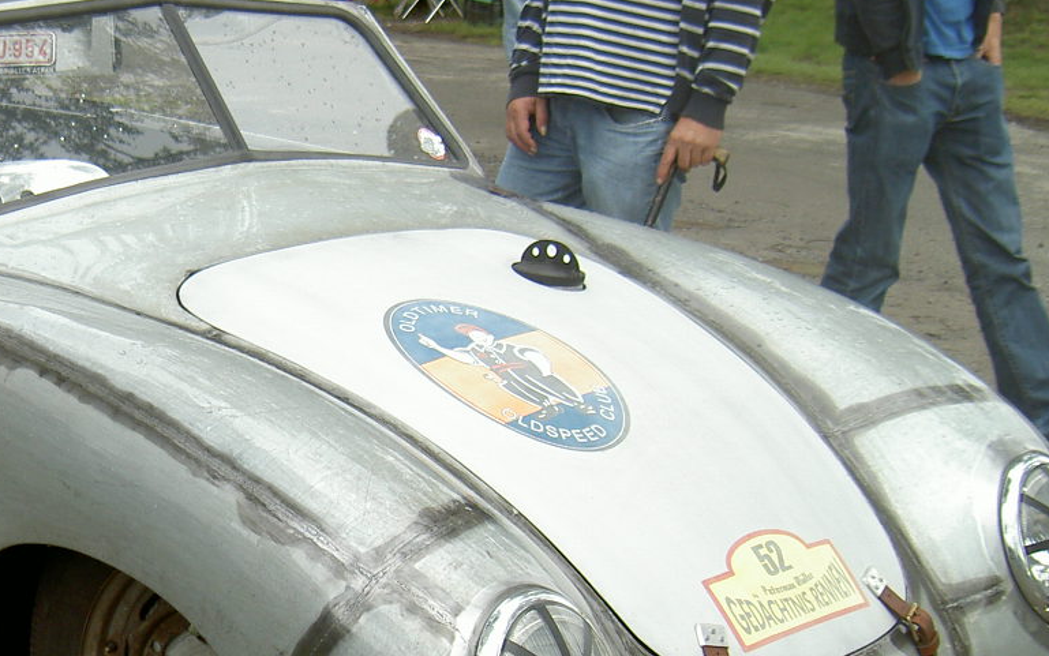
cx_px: 135
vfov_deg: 15.1
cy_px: 492
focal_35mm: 86
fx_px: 2459
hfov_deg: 23.5
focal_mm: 8
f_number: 2.8
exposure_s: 1/125
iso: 50
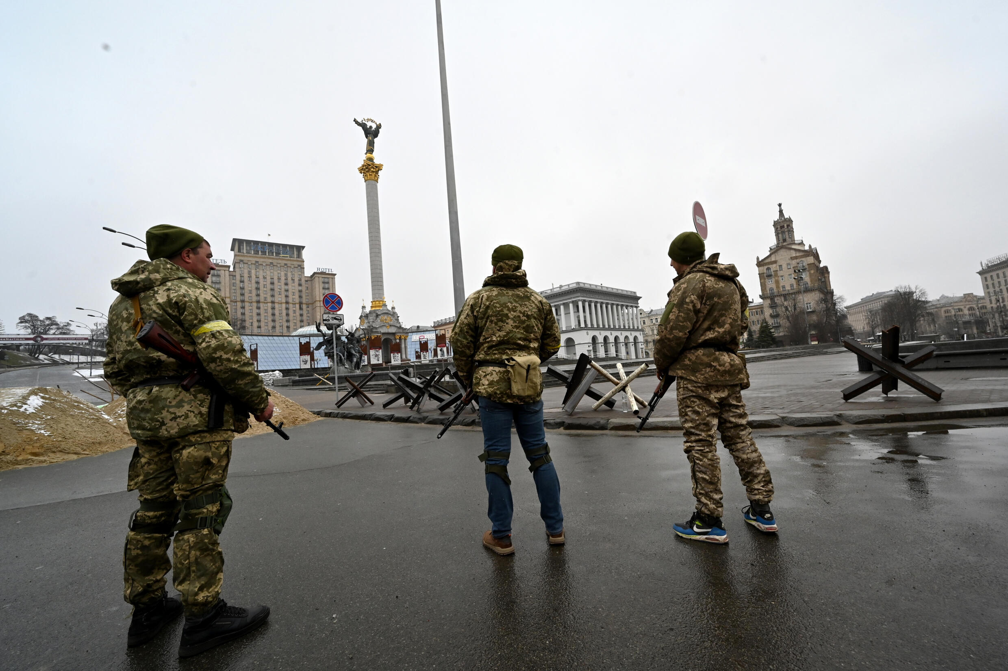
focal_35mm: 14
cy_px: 336
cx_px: 504
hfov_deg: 104.3
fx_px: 392
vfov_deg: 81.1
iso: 800
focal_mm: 14
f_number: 10
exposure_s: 1/320
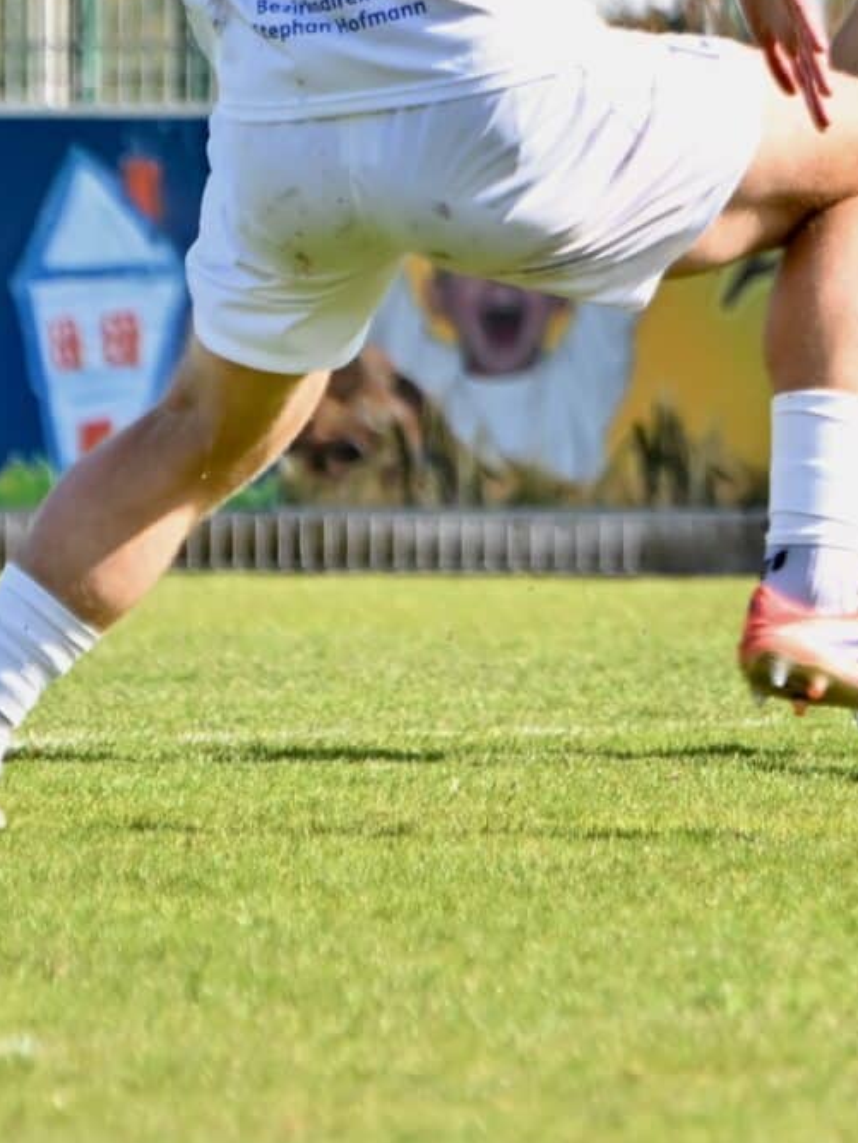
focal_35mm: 767
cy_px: 188
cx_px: 1418
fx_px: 25324
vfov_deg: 2.6
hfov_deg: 1.9
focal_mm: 260
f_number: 5.6
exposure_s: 1/1600
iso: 720
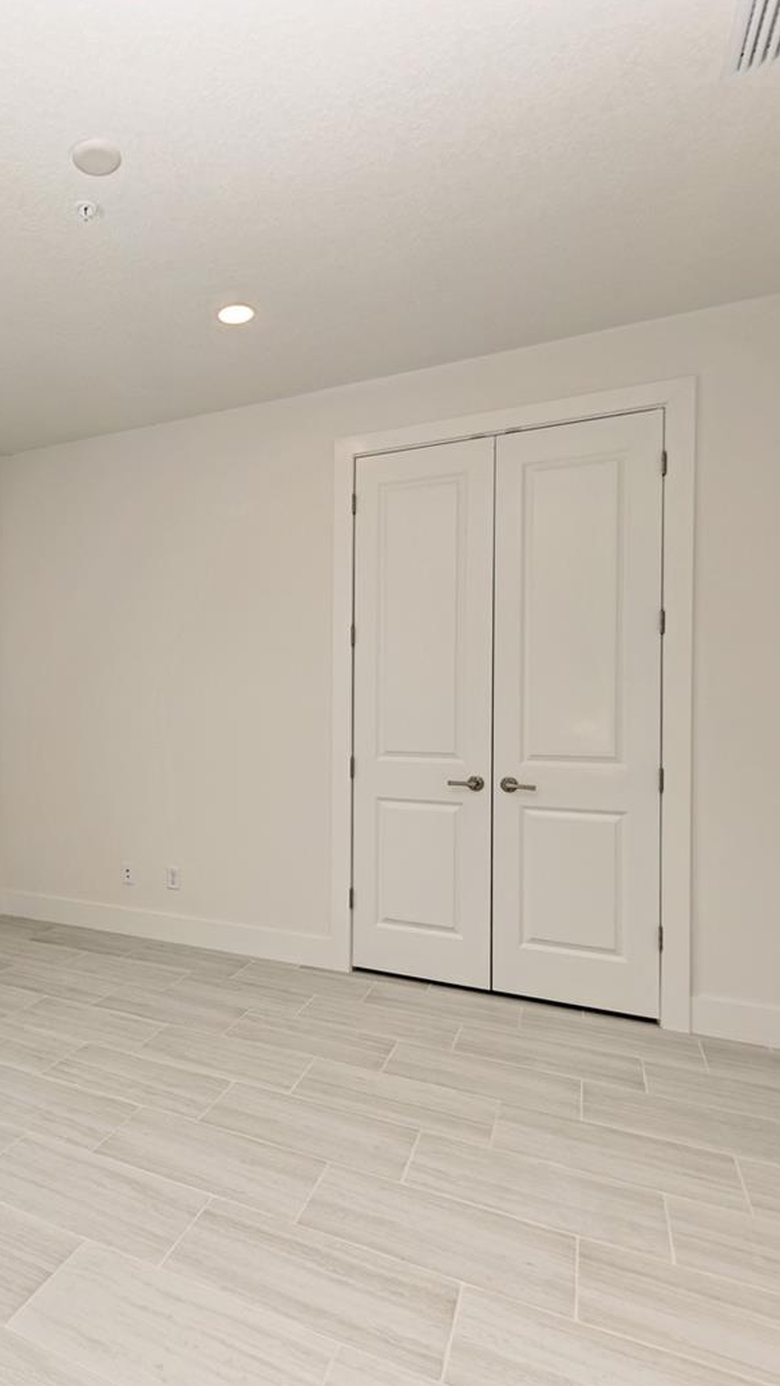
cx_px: 142
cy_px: 702
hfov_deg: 50.0
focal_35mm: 21
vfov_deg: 83.8
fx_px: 772
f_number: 9
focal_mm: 13
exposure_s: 1/50
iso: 200
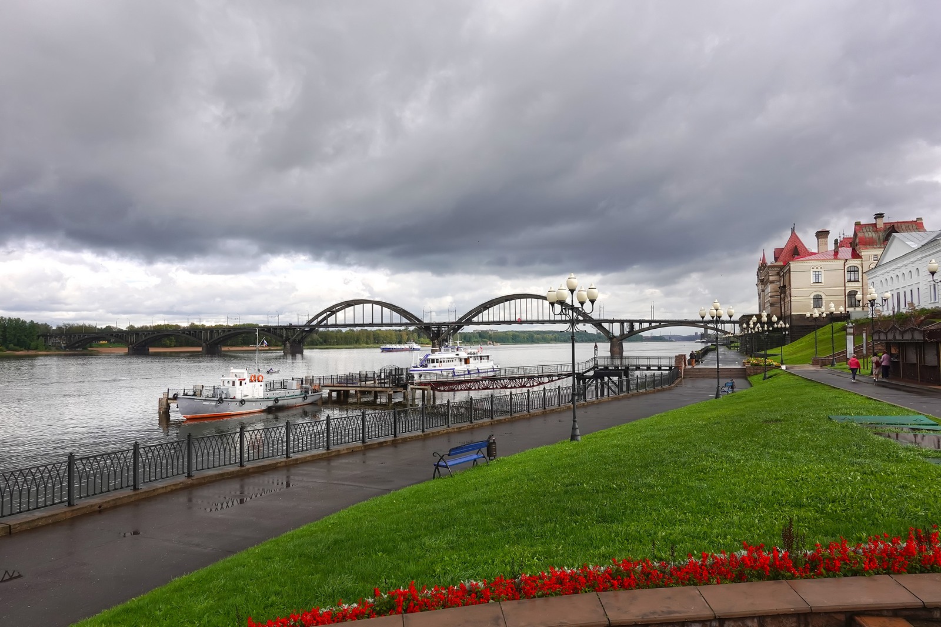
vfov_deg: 53.1
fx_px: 627
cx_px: 470
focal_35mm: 24
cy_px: 314
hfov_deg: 73.8
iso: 125
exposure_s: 1/160
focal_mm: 8.8
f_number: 8
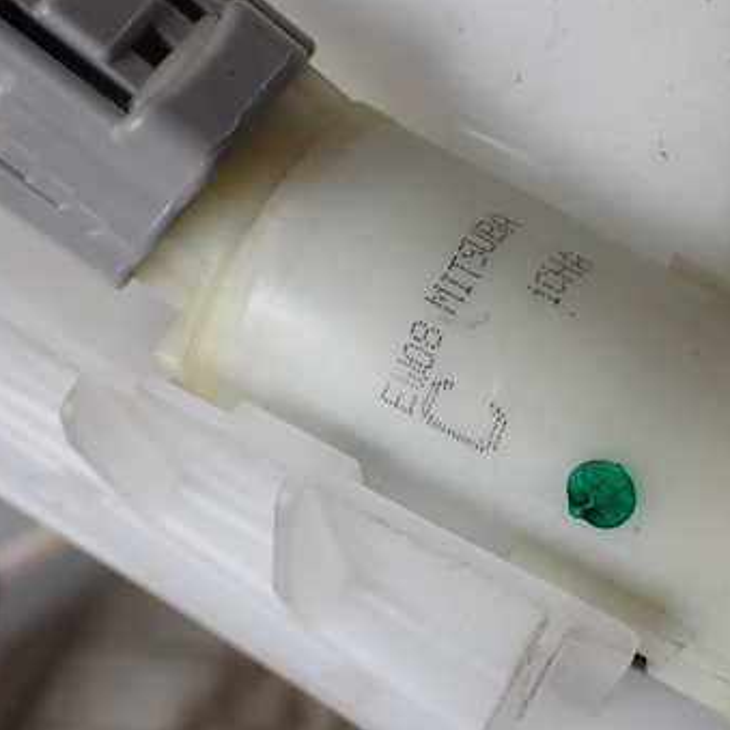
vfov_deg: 36.0
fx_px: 1121
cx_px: 588
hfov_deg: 34.9
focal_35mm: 47
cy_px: 323
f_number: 2.3
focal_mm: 5.4
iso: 100
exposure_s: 1/200
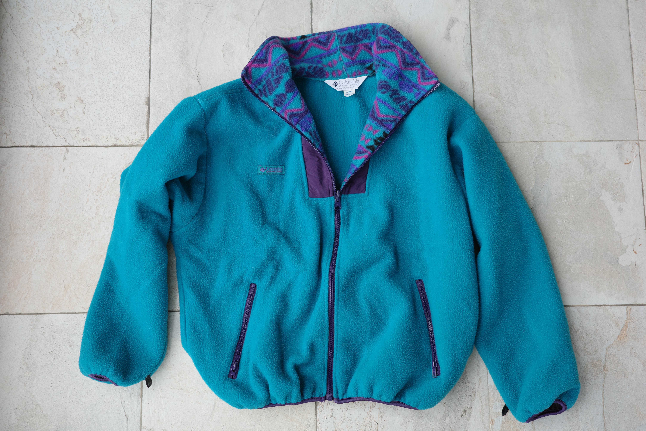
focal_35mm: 40
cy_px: 216
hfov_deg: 48.5
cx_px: 323
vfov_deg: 33.4
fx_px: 718
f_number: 3.2
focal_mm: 26
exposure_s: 1/1000
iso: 640
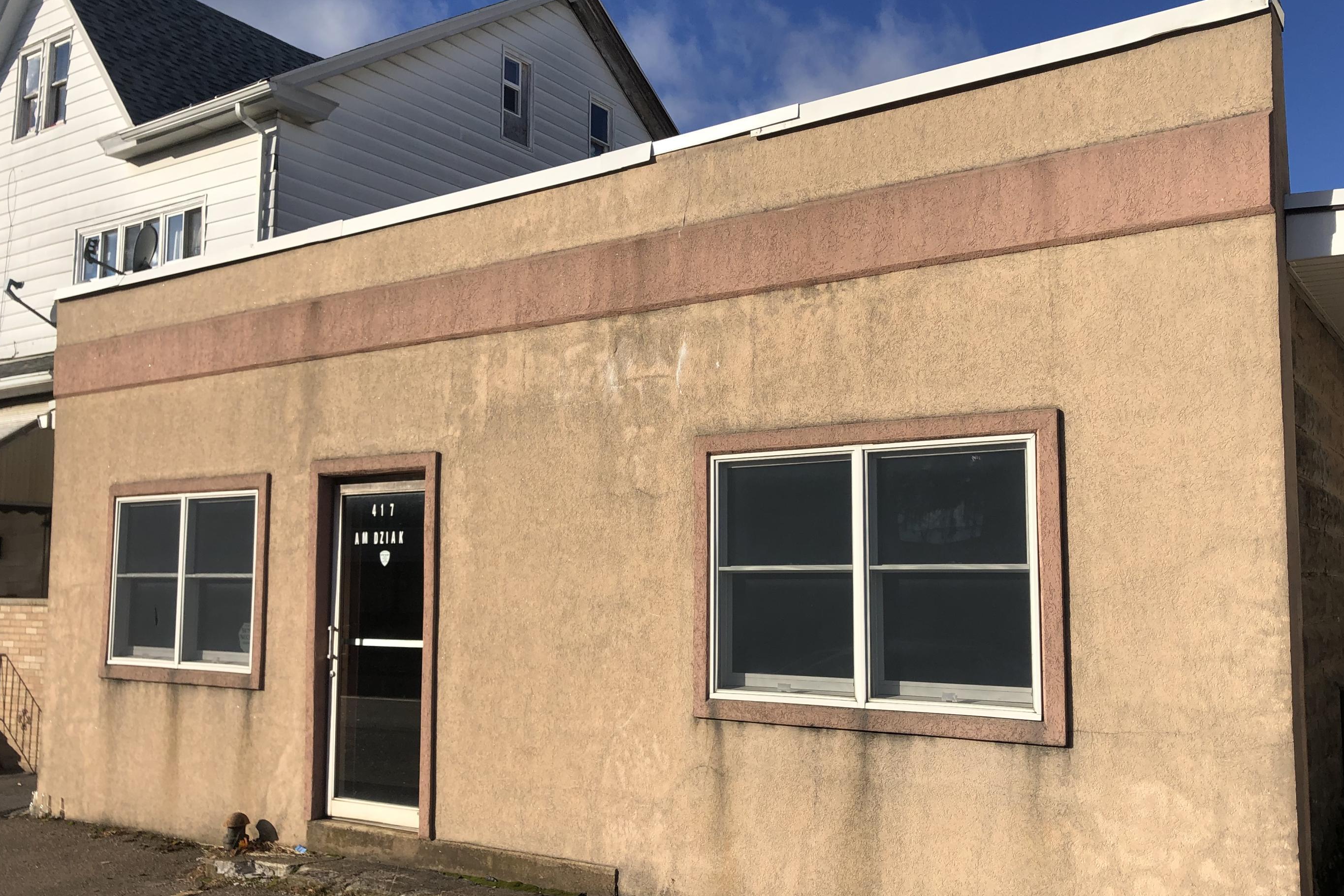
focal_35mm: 32
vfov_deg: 41.1
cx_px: 735
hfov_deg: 58.6
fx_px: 1195
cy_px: 490
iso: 20
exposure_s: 1/2857
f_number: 1.8
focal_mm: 3.99
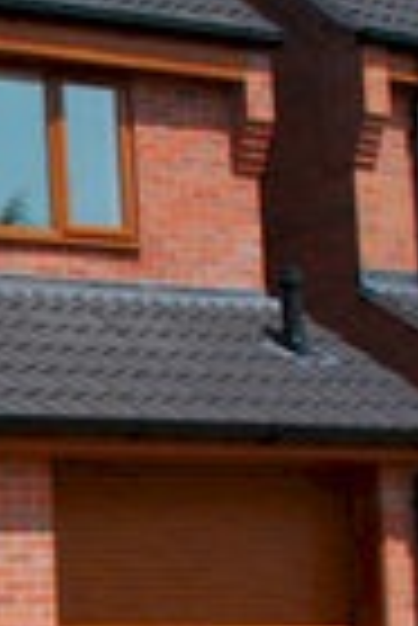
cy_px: 552
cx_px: -294
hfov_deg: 12.5
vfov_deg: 19.7
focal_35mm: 102
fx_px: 1772
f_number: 16
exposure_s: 1/90
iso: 400
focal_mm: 18
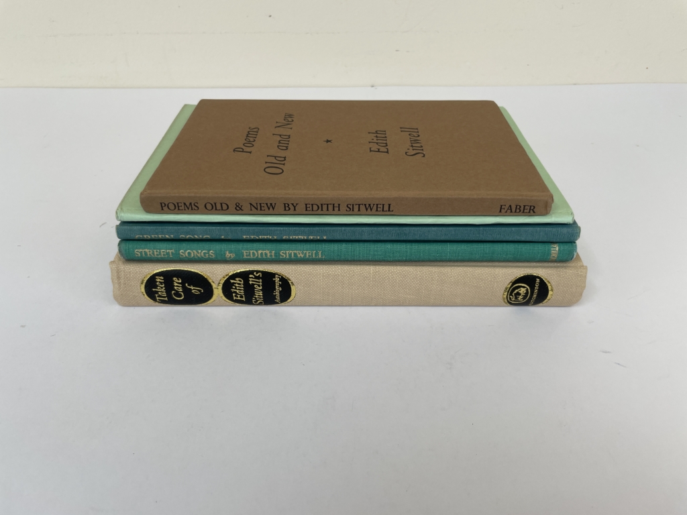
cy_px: 258
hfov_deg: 67.3
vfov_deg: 53.1
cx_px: 344
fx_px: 516
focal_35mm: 26
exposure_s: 1/572
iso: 32
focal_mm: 4.2
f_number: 1.6
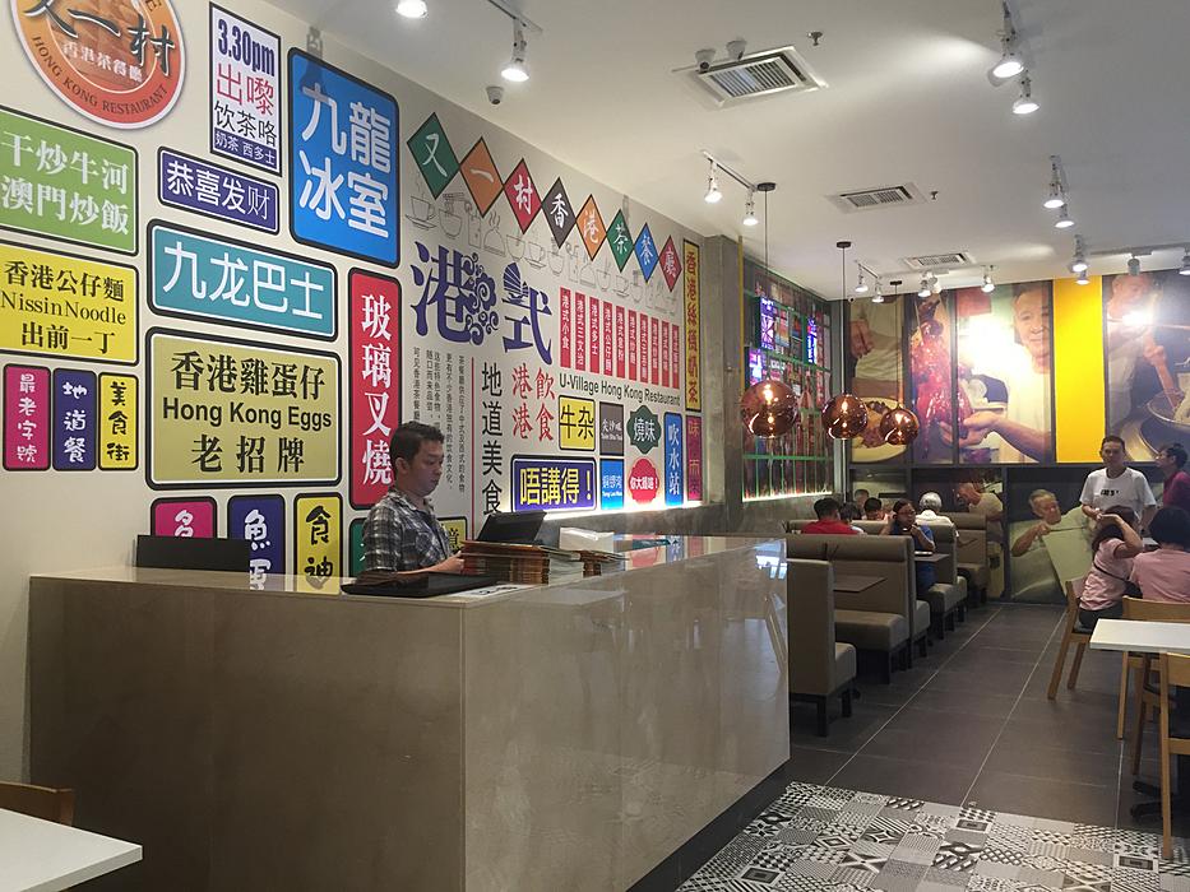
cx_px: 595
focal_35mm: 29
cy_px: 446
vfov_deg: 48.2
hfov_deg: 61.7
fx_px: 997
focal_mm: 4.15
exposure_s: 1/33
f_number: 2.2
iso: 64
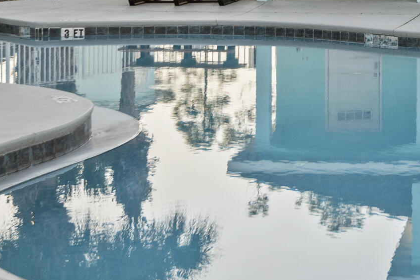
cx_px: 494
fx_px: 1284
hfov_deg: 17.7
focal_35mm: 110
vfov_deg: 12.1
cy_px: -82
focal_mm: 31
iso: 320
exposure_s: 1/160
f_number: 7.1
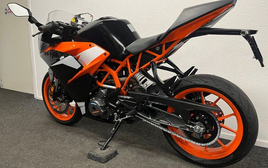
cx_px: 135
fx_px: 205
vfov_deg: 44.5
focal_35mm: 28
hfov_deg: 66.5
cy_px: 81
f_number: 1.6
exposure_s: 1/50
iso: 125
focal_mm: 5.1
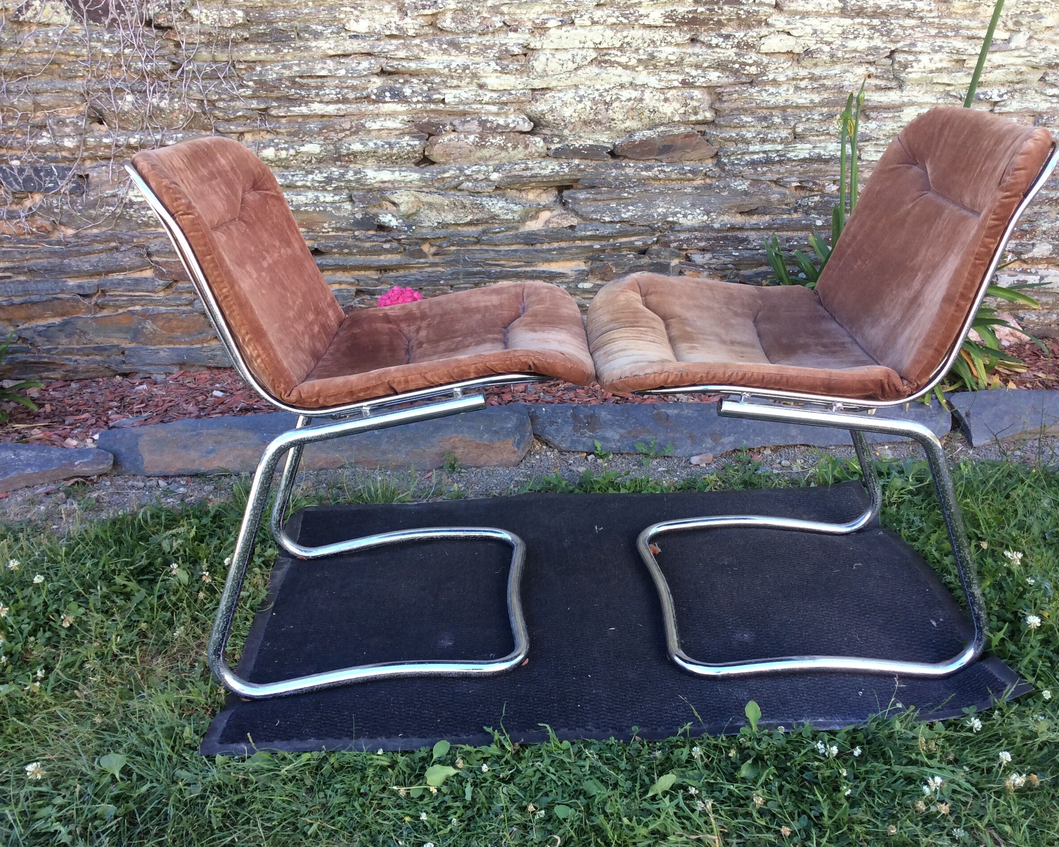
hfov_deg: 52.8
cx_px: 550
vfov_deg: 43.4
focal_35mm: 34
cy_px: 418
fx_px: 1066
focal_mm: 3.3
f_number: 2.4
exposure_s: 1/120
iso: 32
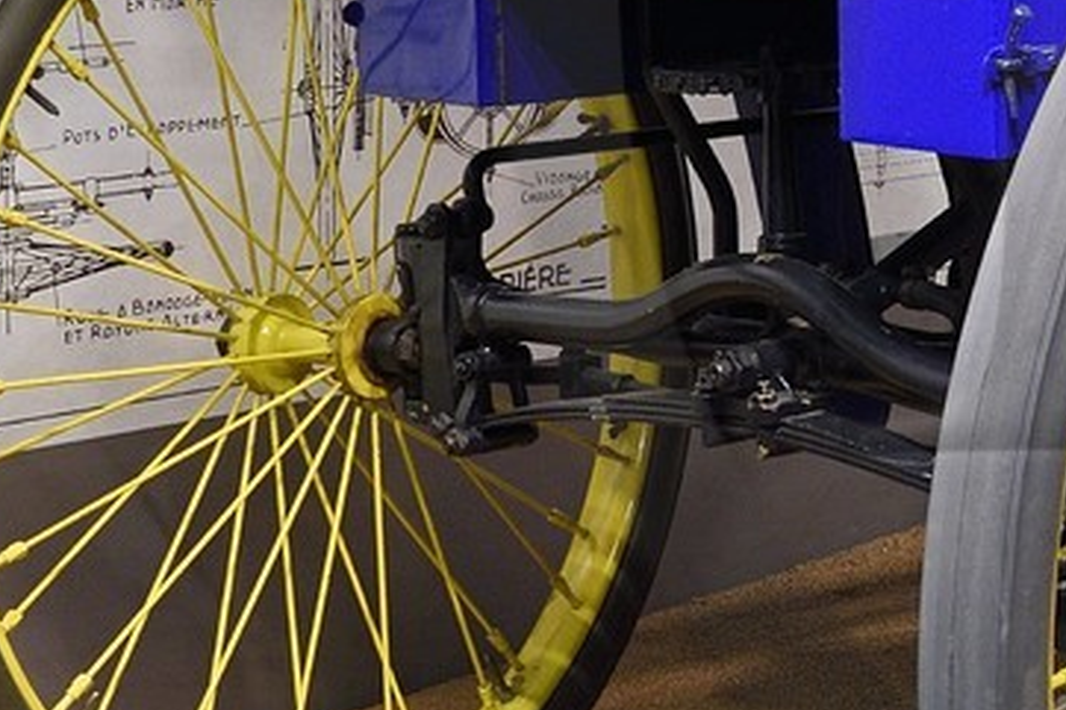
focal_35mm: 137
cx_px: 1702
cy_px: -29
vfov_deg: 9.9
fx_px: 4055
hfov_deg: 13.9
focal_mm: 31
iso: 1600
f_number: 7.1
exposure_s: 1/20
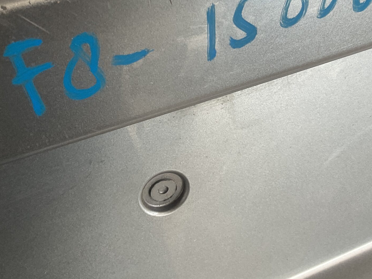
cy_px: 43
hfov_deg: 36.0
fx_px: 570
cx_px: 232
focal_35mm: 53
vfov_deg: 26.8
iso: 40
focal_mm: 3
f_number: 1.8
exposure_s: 1/100
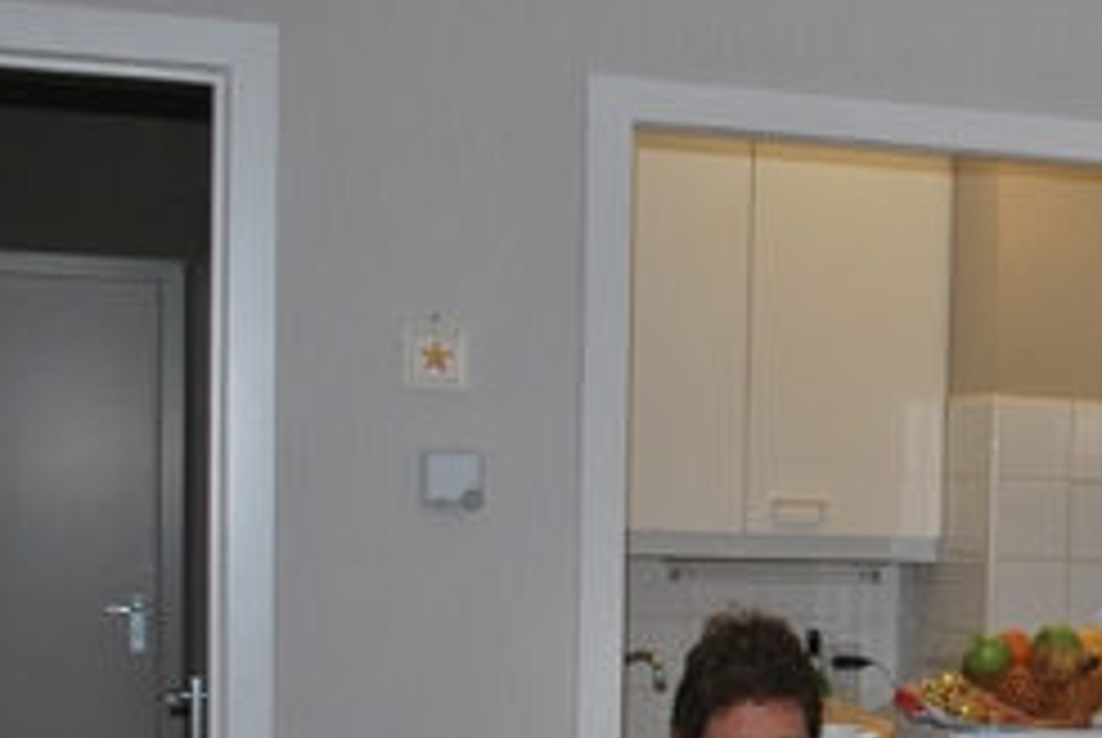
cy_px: 709
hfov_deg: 21.5
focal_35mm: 88
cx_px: 1304
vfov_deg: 15.3
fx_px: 2697
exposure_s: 1/60
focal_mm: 24
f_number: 4.2
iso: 200
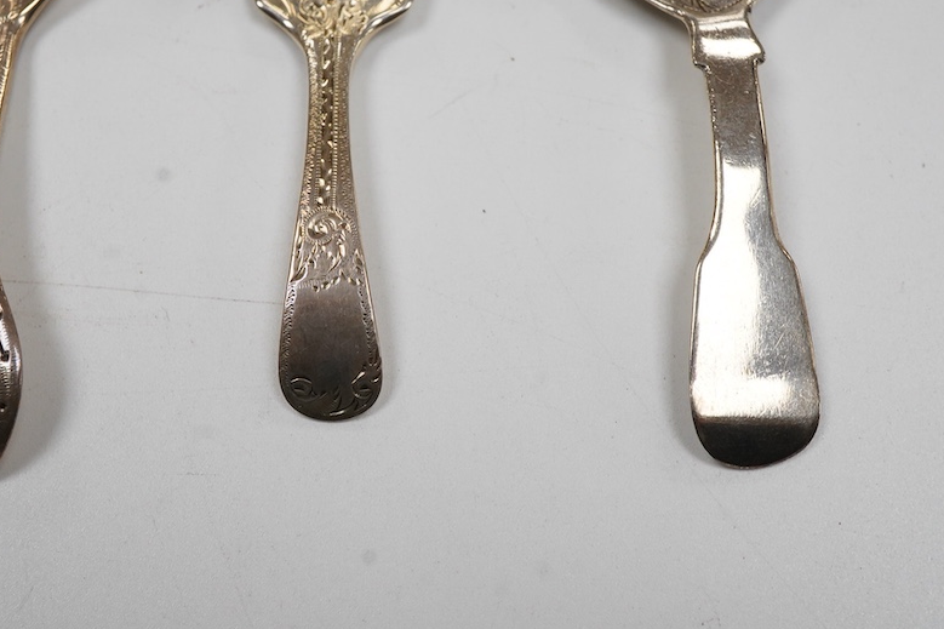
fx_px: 1363
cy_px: 290
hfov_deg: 38.2
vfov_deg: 26.0
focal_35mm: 52
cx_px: 431
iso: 1250
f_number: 9
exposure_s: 1/125
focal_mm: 30
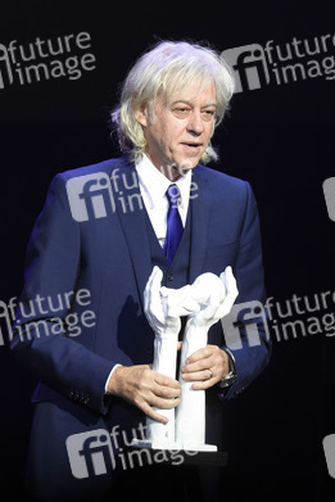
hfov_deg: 3.7
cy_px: 255
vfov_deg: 5.6
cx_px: 170
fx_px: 5132
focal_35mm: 368
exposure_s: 1/500
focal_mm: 360
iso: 4000
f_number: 5.6
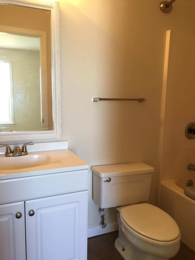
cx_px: 98
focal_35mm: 29
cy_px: 130
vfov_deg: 61.7
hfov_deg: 48.2
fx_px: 218
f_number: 2.2
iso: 32
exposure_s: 1/15
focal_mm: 4.15
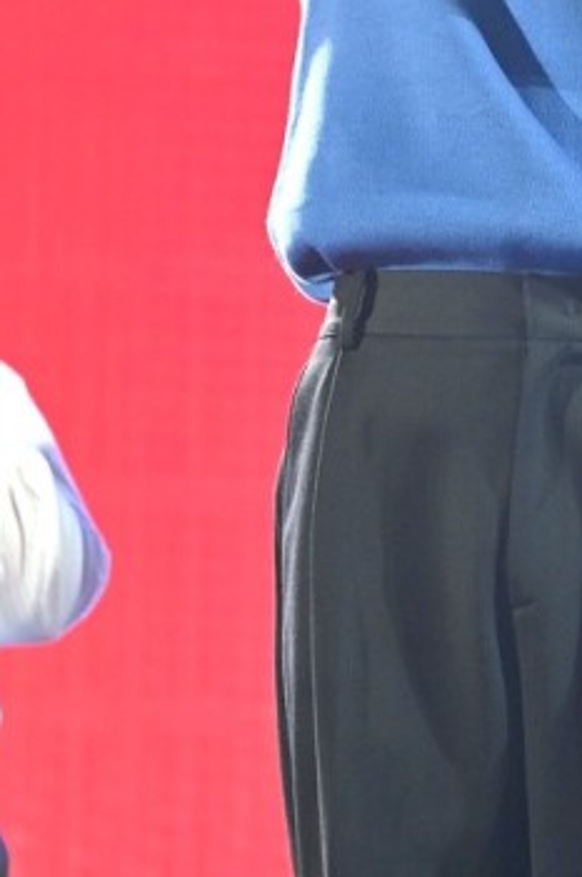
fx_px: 8512
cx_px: 511
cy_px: -122
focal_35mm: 350
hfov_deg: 3.9
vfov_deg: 5.9
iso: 640
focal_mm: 120
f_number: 5
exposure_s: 1/125
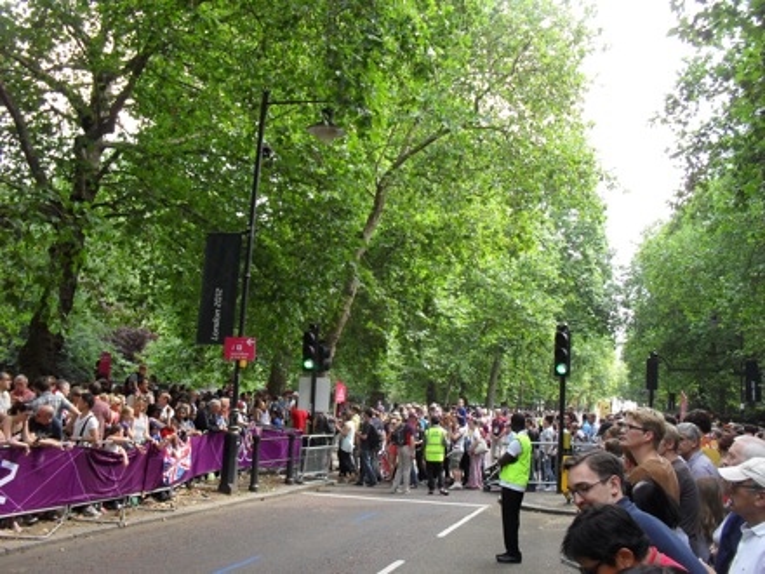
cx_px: 382
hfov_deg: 52.6
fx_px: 773
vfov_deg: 40.7
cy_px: 287
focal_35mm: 35
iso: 100
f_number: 3.2
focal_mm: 6.3
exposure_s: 1/125
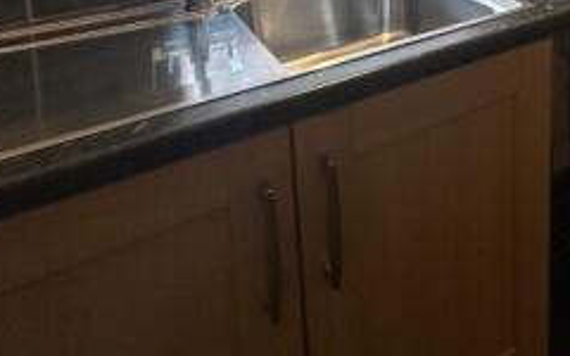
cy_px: -94
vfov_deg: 29.3
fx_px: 559
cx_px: 467
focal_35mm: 36
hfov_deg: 50.3
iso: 250
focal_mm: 2.22
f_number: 2.2
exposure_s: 1/50
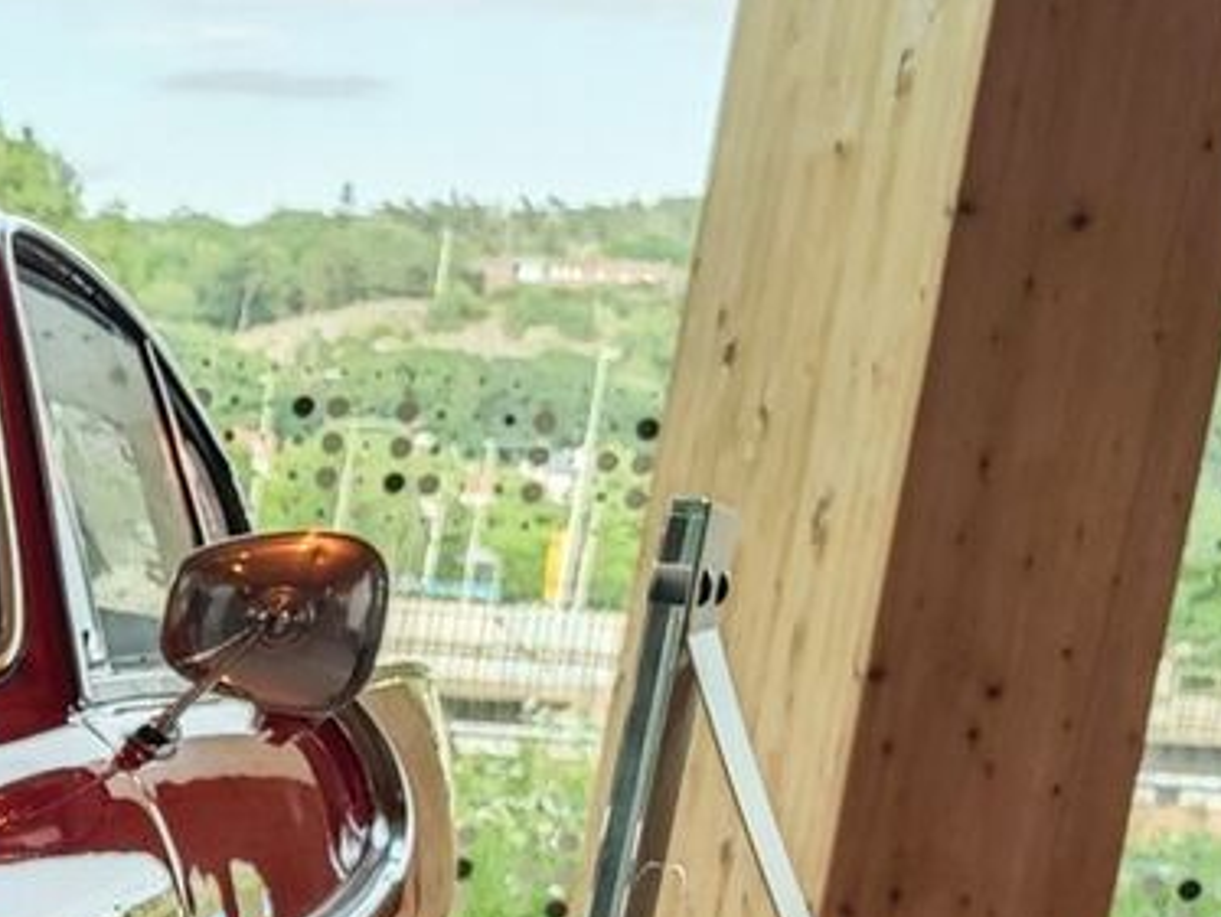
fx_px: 4165
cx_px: -1766
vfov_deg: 12.1
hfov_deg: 12.7
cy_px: 1276
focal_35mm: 118
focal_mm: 8.72
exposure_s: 1/101
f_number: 2
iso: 320
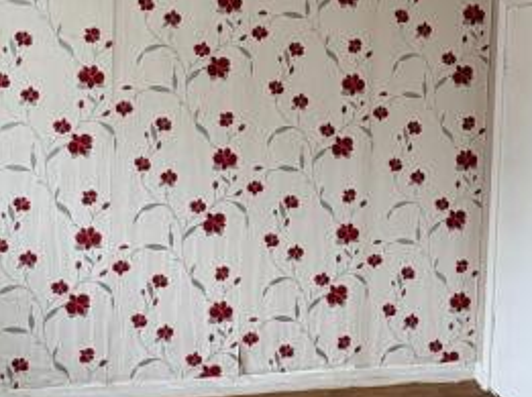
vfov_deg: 26.3
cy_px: 126
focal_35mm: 55
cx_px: 324
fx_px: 844
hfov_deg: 34.8
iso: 100
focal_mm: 2.22
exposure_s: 1/99
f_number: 2.2
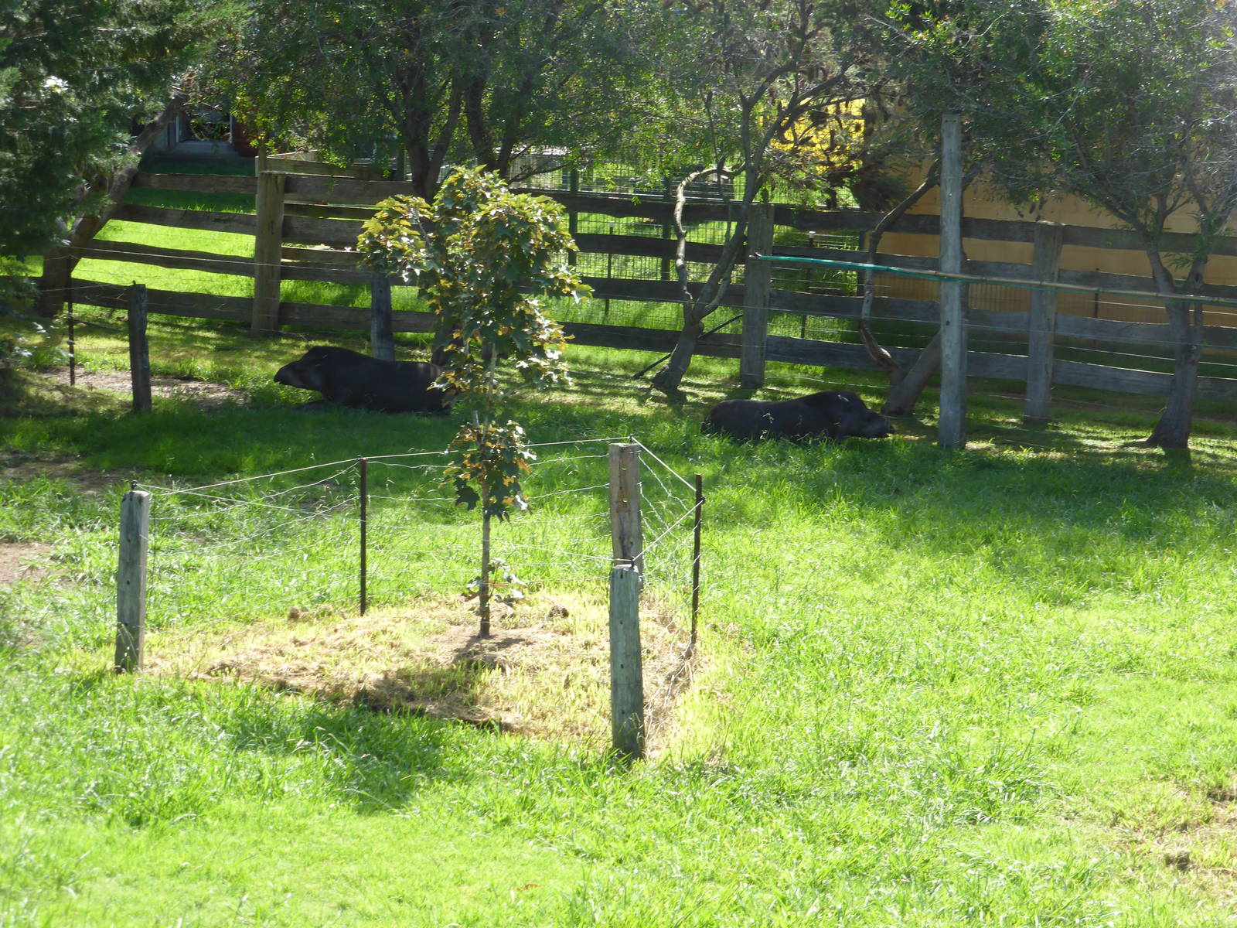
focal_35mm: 79
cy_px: 464
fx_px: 2823
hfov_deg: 24.7
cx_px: 618
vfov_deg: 18.7
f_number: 5
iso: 100
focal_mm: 13.3
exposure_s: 1/100
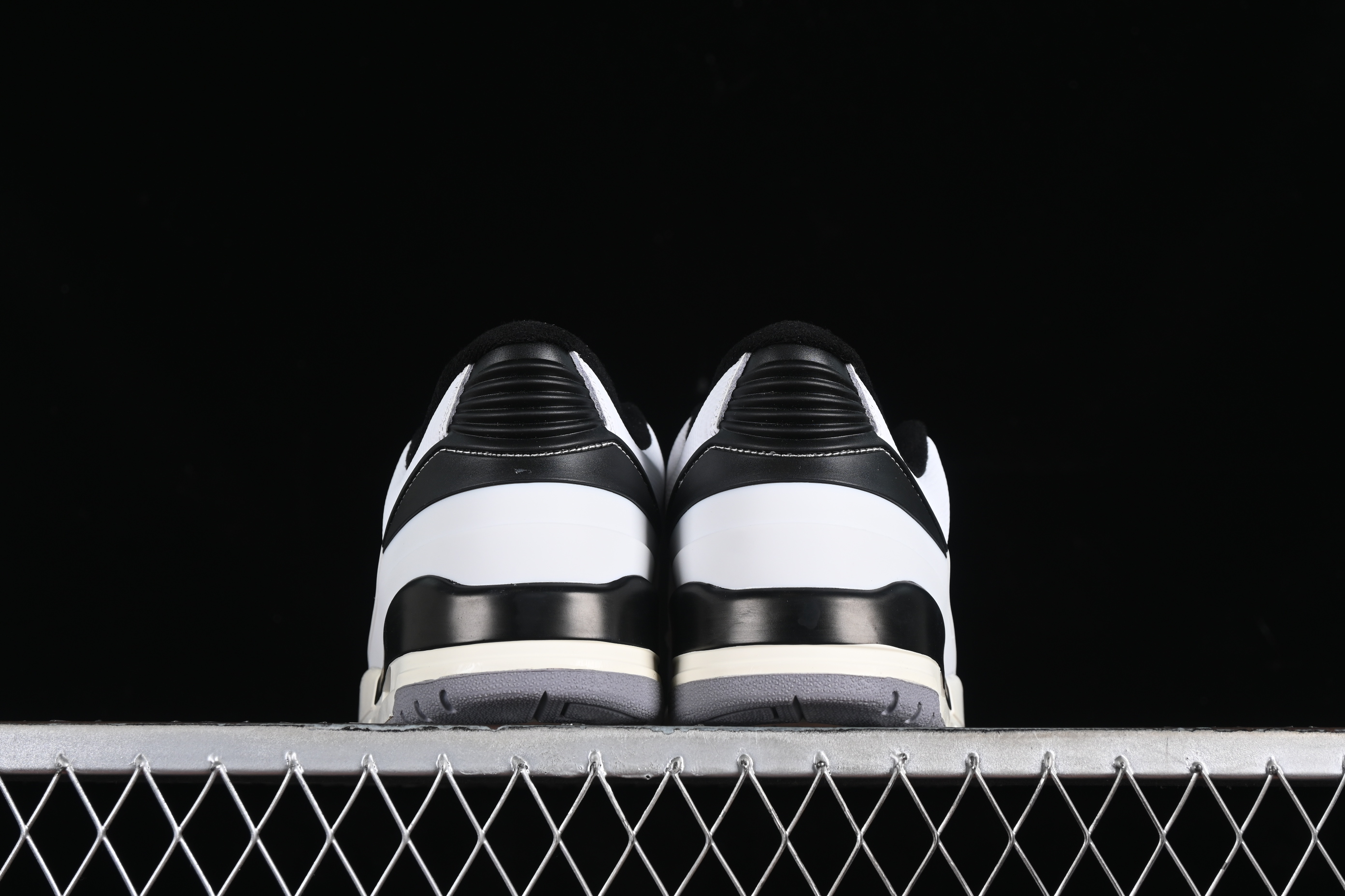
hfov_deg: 27.0
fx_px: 2802
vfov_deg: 18.2
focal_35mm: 75
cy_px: 448
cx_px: 672
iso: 160
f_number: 7.1
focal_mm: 50
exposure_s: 1/80
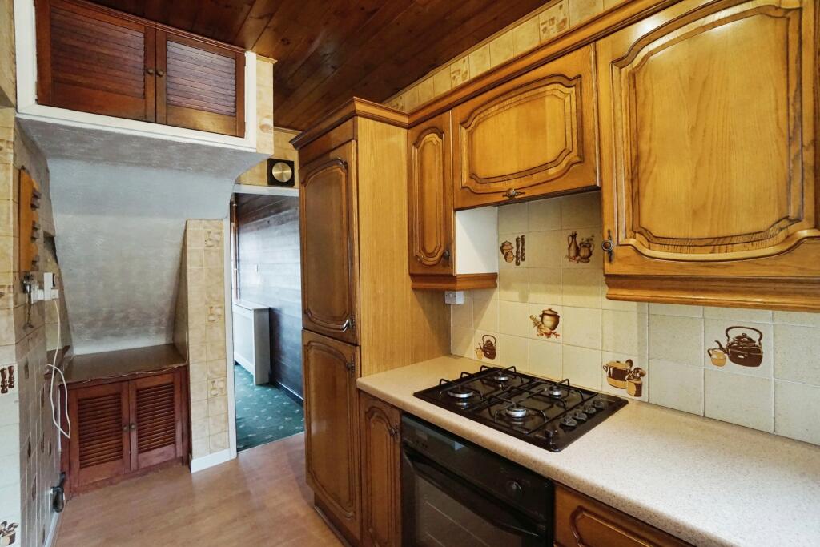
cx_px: 410
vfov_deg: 77.3
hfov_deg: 100.4
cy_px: 274
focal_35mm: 15
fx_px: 342
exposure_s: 1/125
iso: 3200
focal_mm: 10
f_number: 4
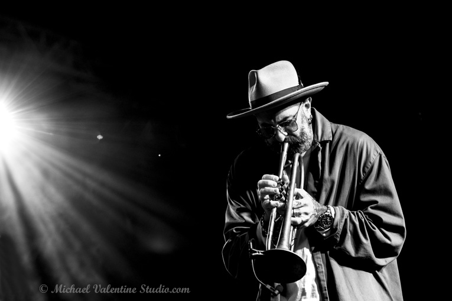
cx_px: 226
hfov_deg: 15.8
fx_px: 1631
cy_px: 150
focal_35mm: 130
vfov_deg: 10.5
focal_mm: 130
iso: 1600
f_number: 3.5
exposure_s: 1/200
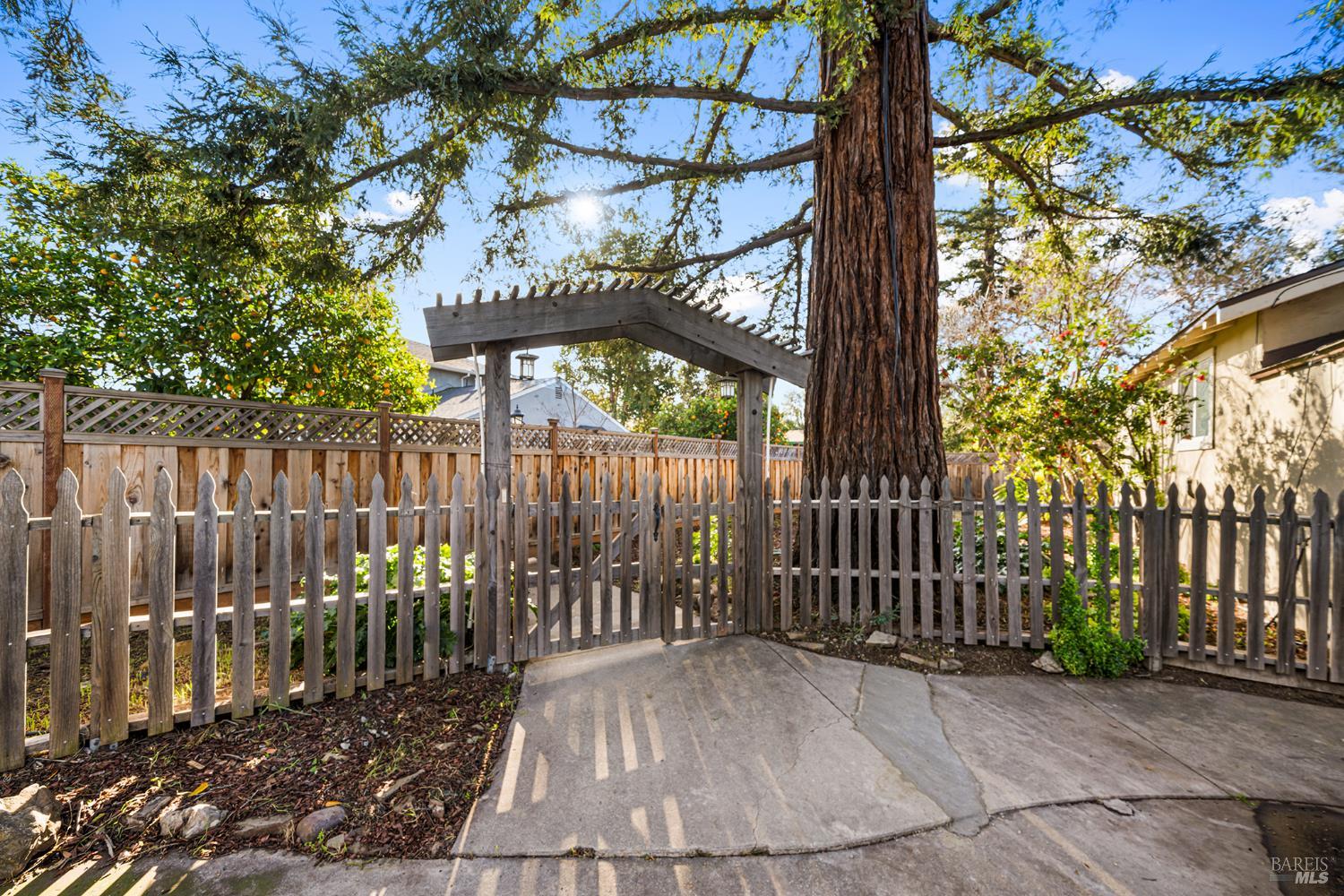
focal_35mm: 14
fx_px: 523
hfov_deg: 104.3
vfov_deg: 81.2
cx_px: 672
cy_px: 448
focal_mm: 14
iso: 100
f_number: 8
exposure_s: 1/8
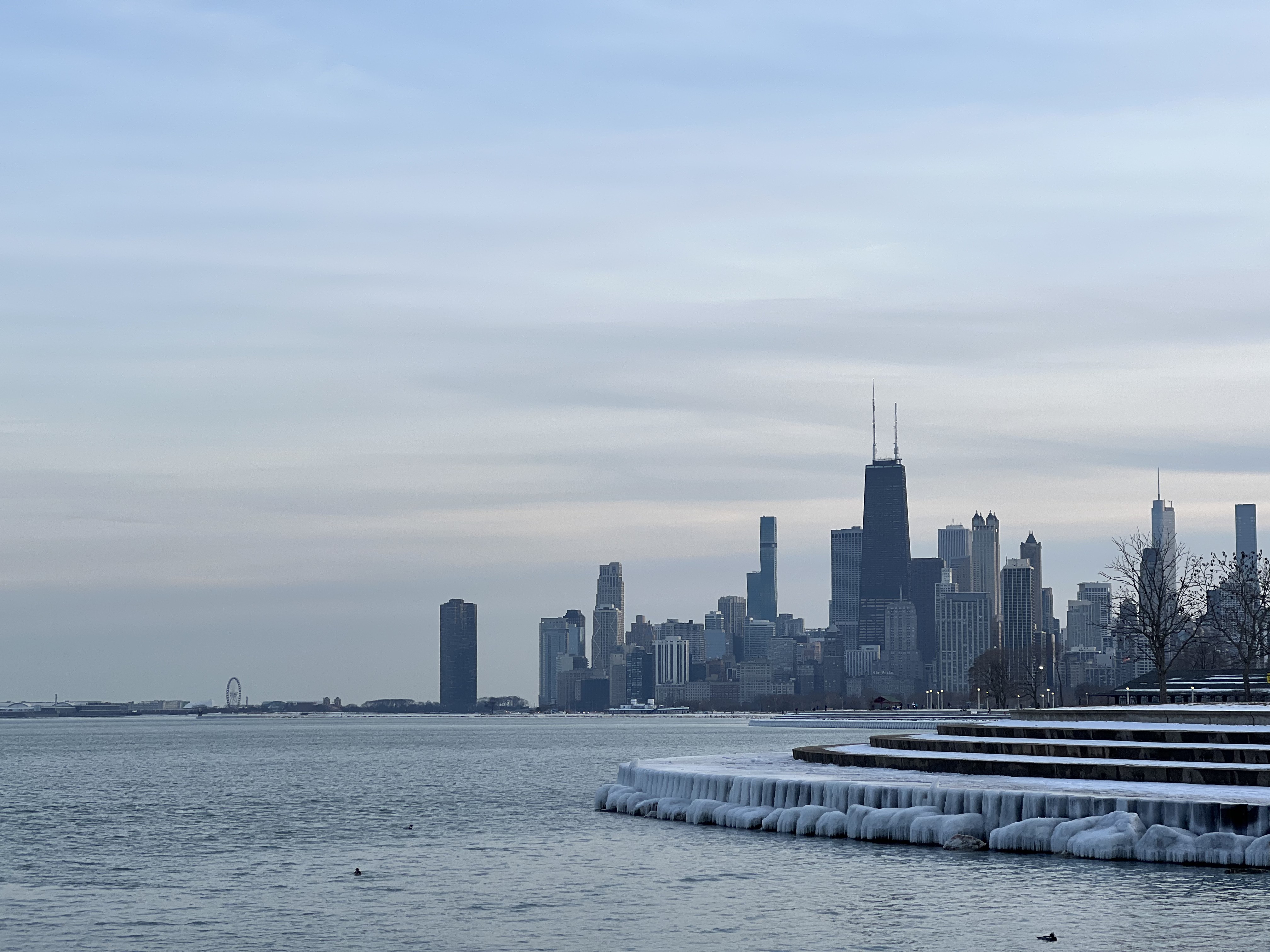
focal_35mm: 77
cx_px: 635
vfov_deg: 19.1
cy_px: 476
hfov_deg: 25.3
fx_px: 2825
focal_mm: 9
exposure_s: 1/291
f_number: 2.8
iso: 32
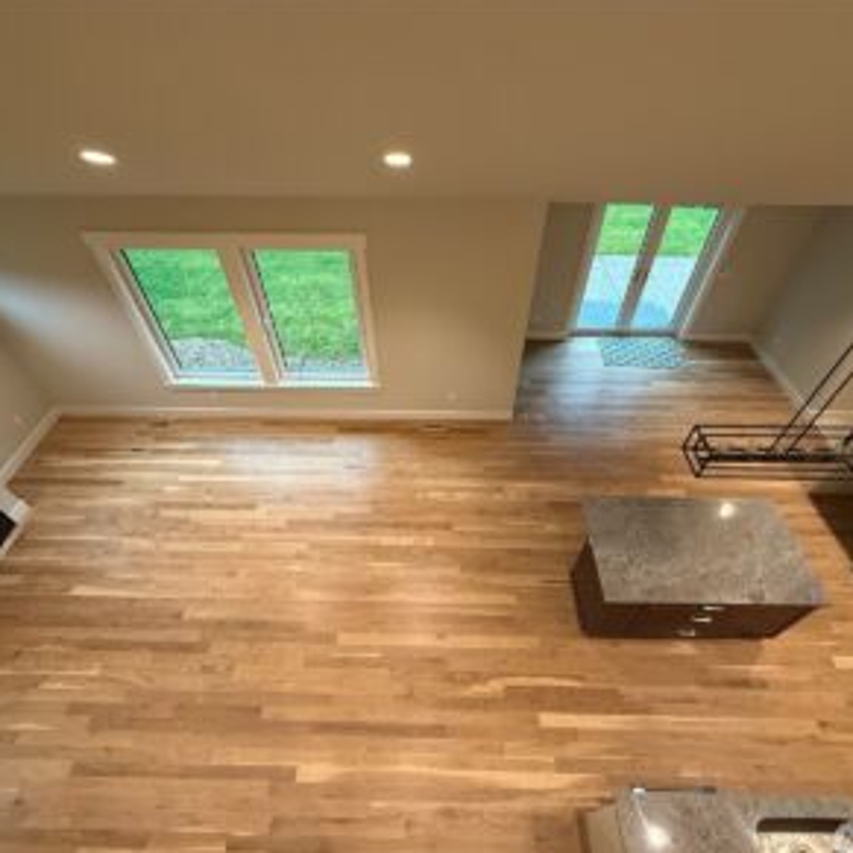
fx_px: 474
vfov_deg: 84.0
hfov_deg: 84.0
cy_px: 431
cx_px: 437
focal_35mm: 17
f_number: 2.2
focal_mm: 2.22
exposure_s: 1/60
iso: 200
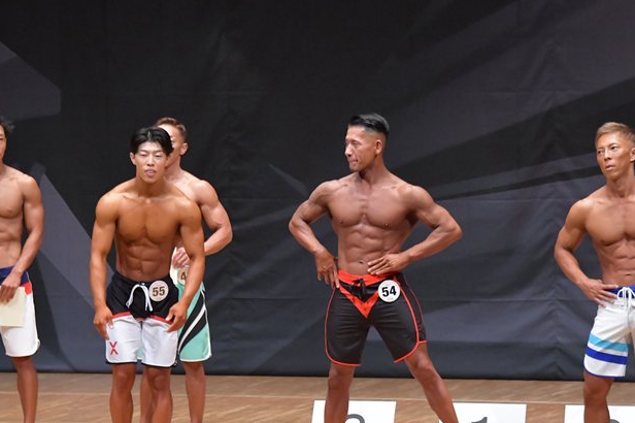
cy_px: 259
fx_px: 4813
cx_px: 295
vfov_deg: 5.0
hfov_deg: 7.5
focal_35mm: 273
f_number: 5.6
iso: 8000
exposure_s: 1/400
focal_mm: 145
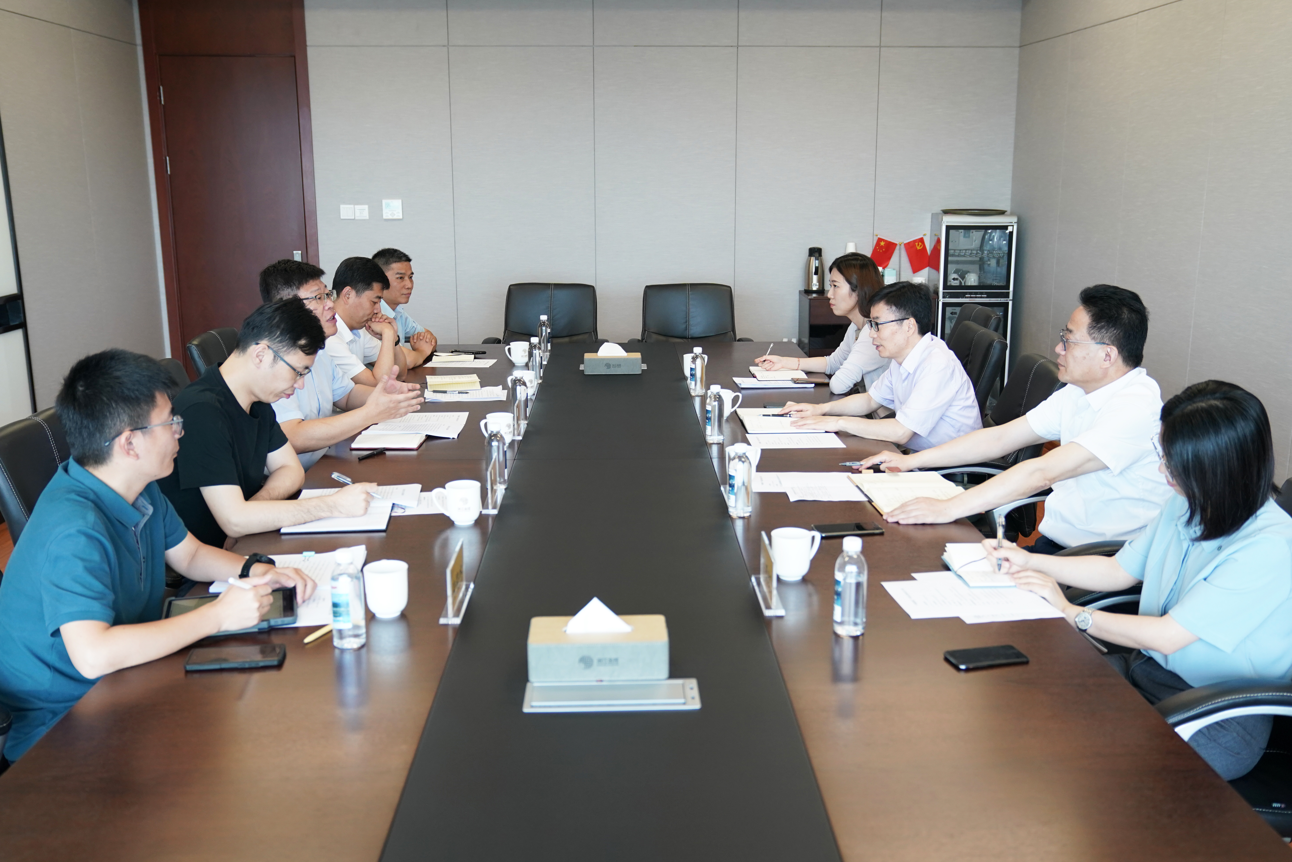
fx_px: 1148
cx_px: 646
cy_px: 431
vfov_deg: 41.1
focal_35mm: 32
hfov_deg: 58.7
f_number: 3.2
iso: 1250
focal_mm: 32
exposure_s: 1/320
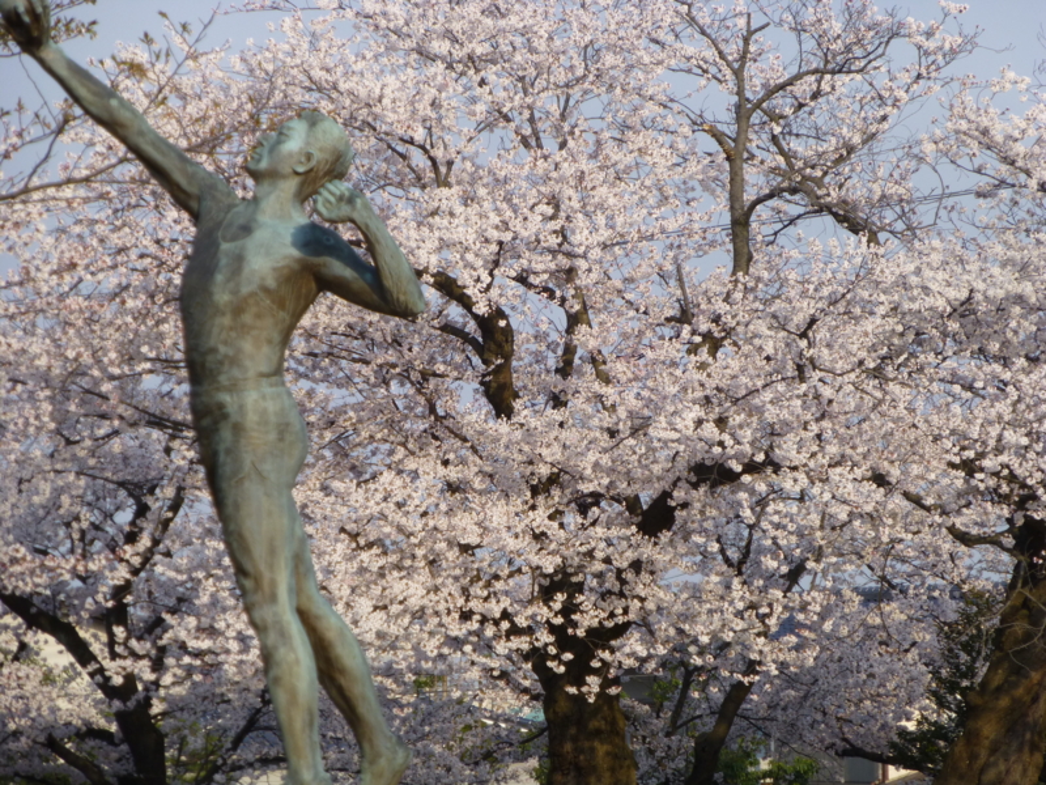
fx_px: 6980
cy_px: 392
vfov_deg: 6.4
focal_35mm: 231
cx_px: 523
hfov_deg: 8.6
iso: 100
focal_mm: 41.3
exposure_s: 1/320
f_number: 5.6
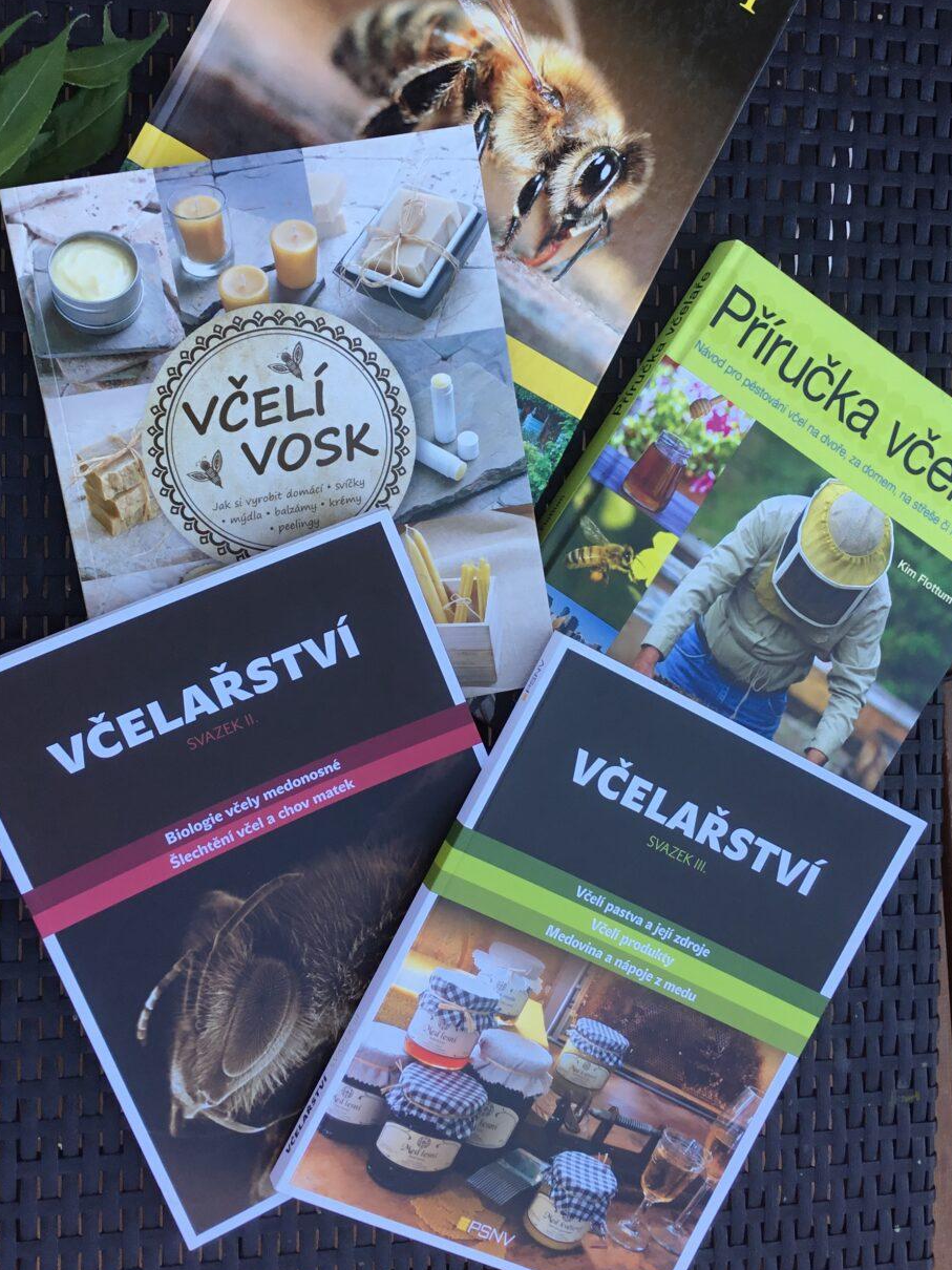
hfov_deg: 35.1
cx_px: 489
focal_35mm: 41
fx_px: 1504
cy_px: 543
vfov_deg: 45.7
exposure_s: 1/280
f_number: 2.4
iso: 25
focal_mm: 3.3
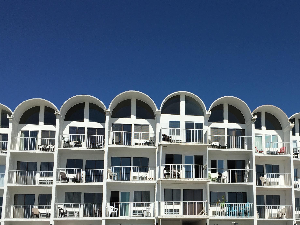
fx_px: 407
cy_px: 171
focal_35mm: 47
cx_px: 210
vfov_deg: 30.3
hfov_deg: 39.7
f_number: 2.2
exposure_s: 1/5495
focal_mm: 4.15
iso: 25
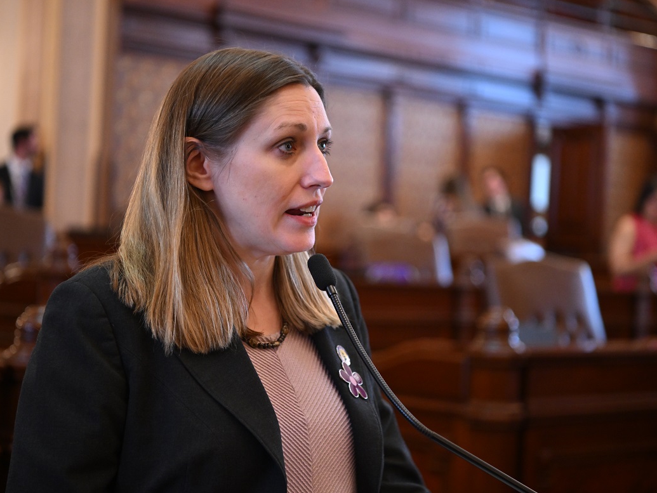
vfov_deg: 18.9
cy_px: 252
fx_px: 1481
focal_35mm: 78
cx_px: 338
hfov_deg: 25.0
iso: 3200
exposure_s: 1/200
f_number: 2.8
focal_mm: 70
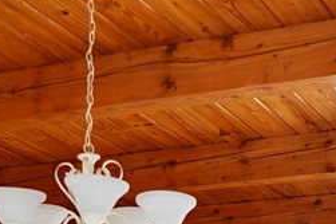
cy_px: 455
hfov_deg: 19.6
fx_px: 970
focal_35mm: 104
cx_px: 197
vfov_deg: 11.7
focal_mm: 16
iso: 200
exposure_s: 1/25
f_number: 1.4
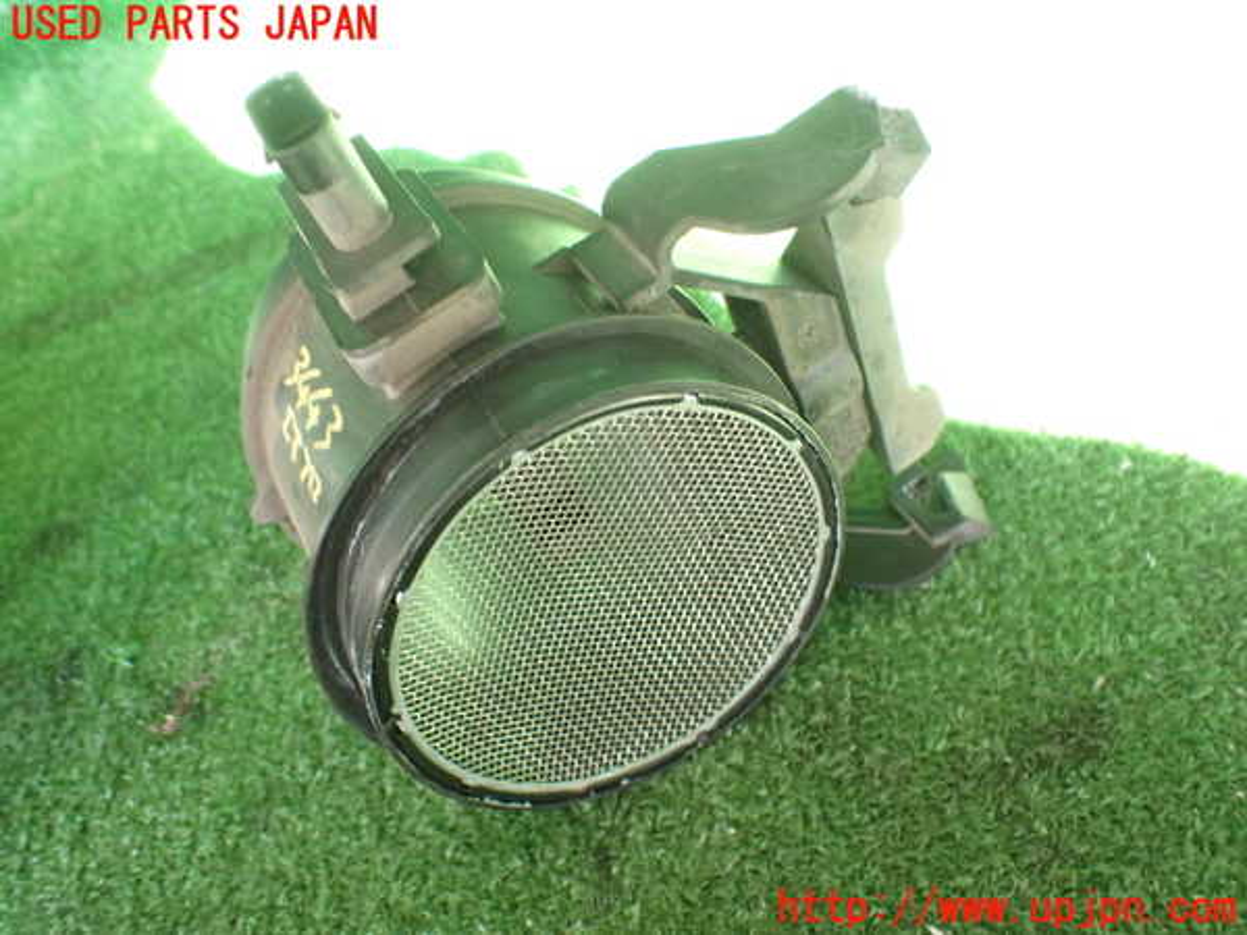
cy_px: 468
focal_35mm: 30
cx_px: 624
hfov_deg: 60.0
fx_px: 1081
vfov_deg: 46.8
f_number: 2.3
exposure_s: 1/125
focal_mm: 5.4
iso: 500
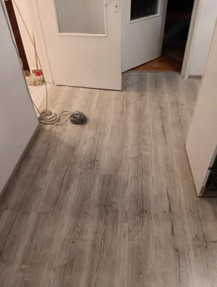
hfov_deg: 51.5
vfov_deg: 65.2
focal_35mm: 27
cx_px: 108
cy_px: 144
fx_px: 225
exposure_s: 1/25
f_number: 1.8
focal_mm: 3.98
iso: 1250
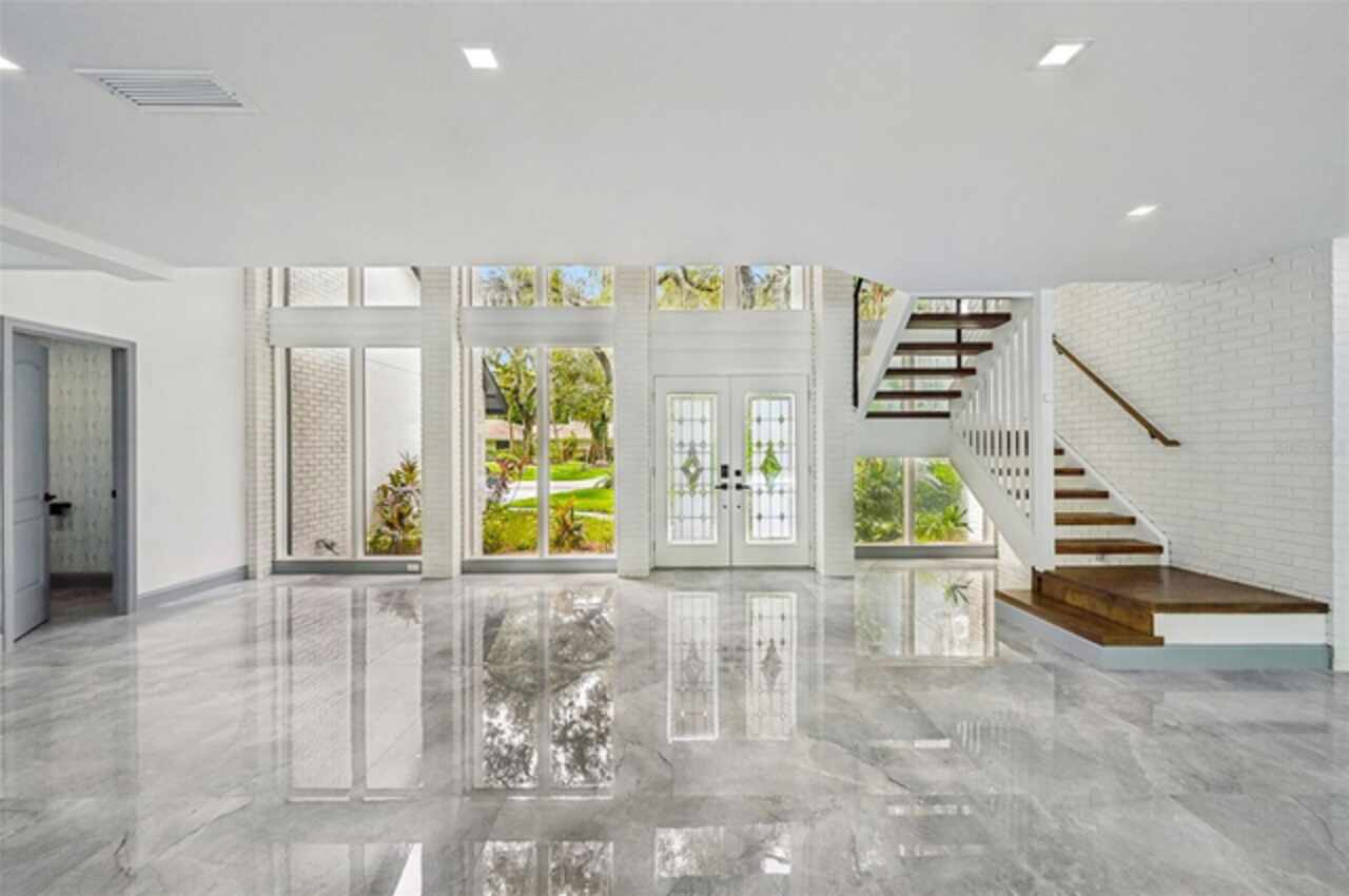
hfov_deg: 104.3
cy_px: 448
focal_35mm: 14
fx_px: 524
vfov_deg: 81.1
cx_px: 674
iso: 400
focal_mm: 14
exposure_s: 1/80
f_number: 8
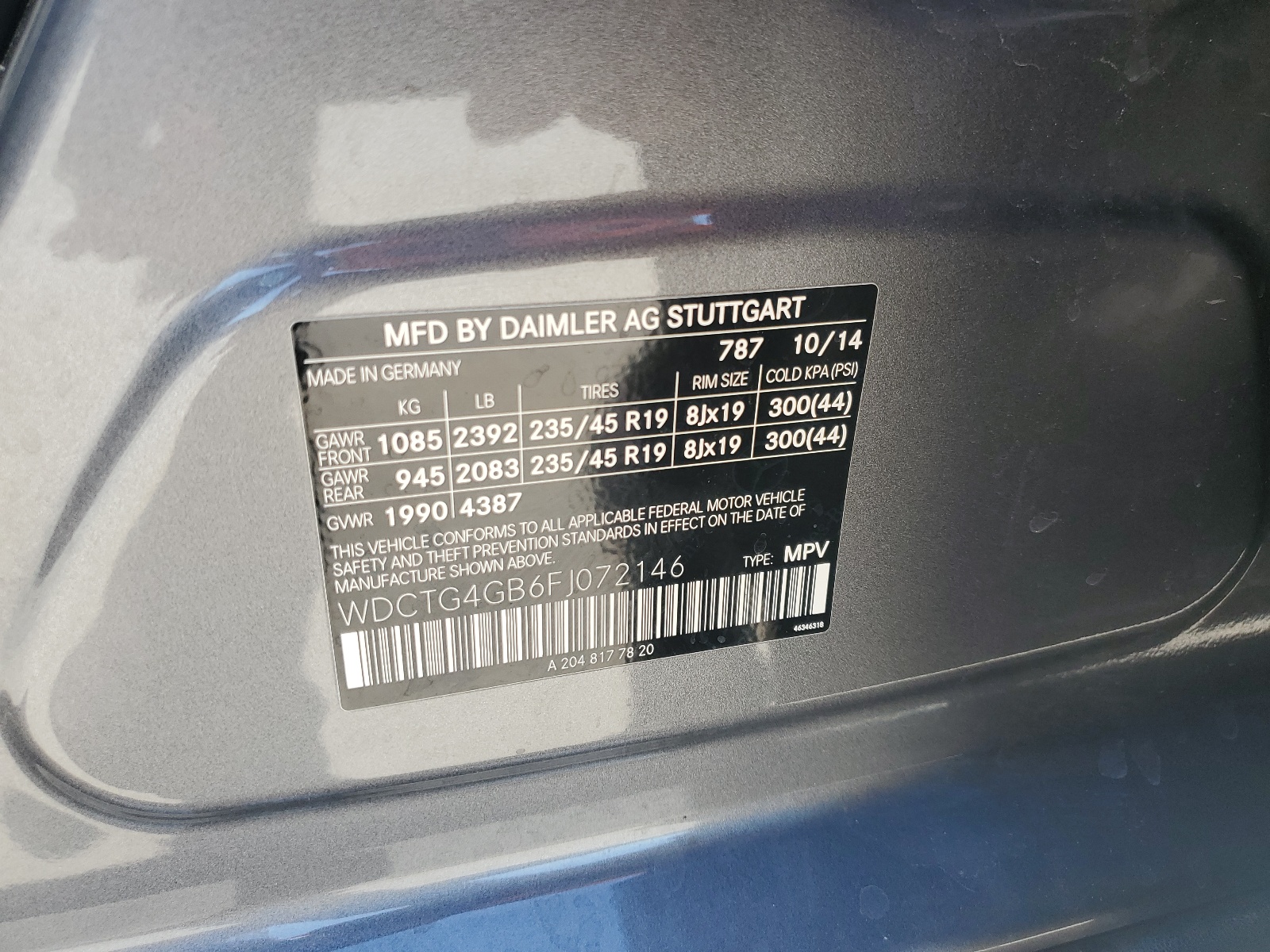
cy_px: 476
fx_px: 954
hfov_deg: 67.3
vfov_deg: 53.1
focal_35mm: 26
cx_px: 635
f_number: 1.5
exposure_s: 1/312
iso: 50
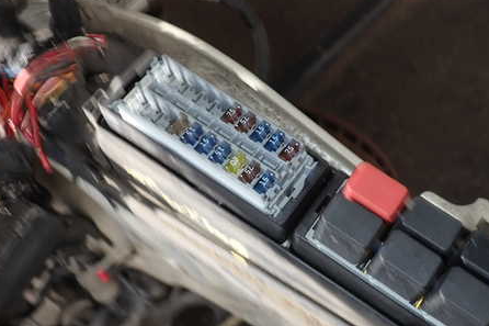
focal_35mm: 42
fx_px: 570
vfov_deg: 31.8
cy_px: 196
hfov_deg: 45.9
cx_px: 316
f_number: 6.3
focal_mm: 5.4
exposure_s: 1/30
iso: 100
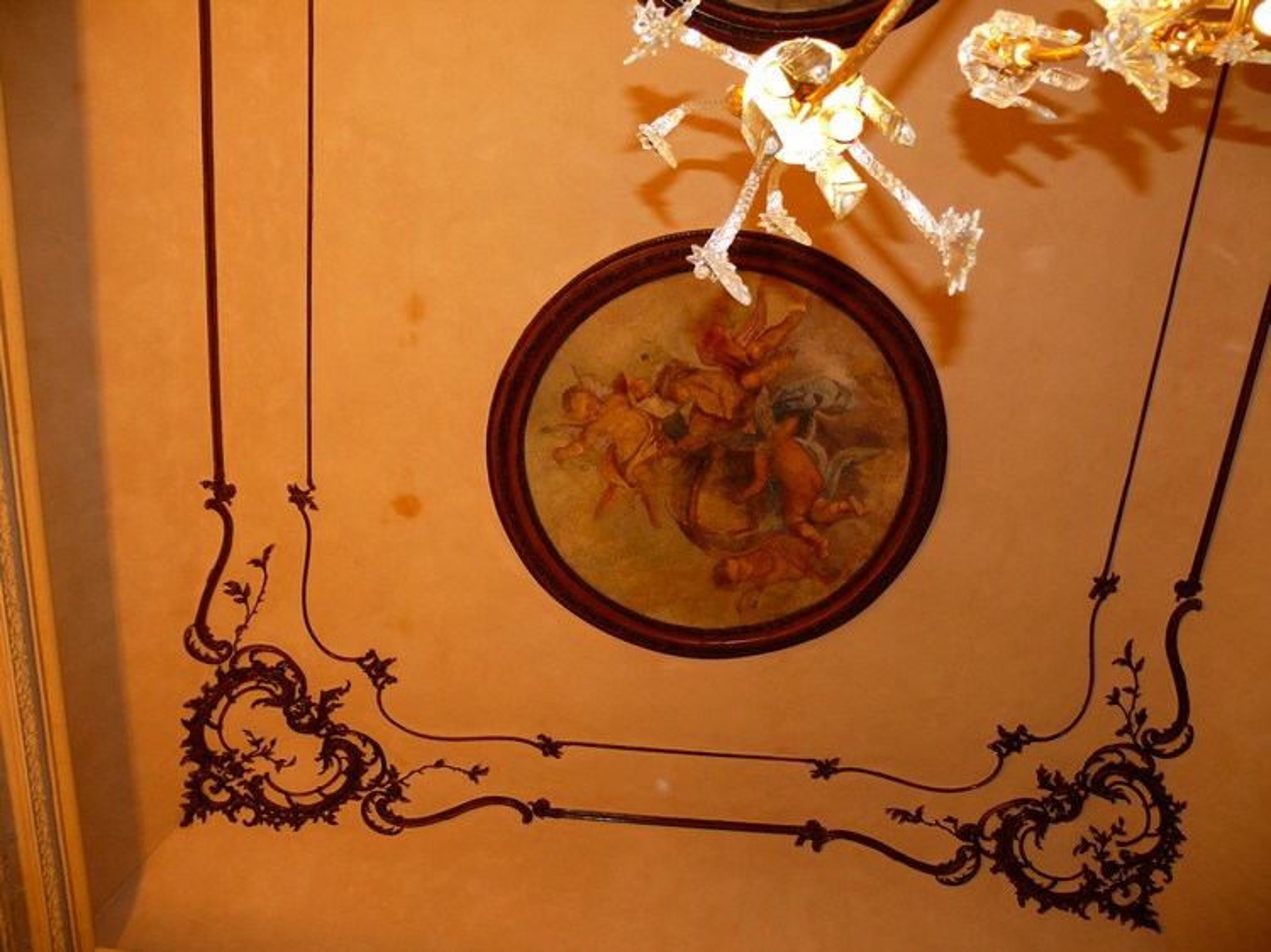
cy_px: 476
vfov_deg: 40.7
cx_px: 636
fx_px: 1285
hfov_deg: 52.6
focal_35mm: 35
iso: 125
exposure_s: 1/30
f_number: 2.8
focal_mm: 7.4
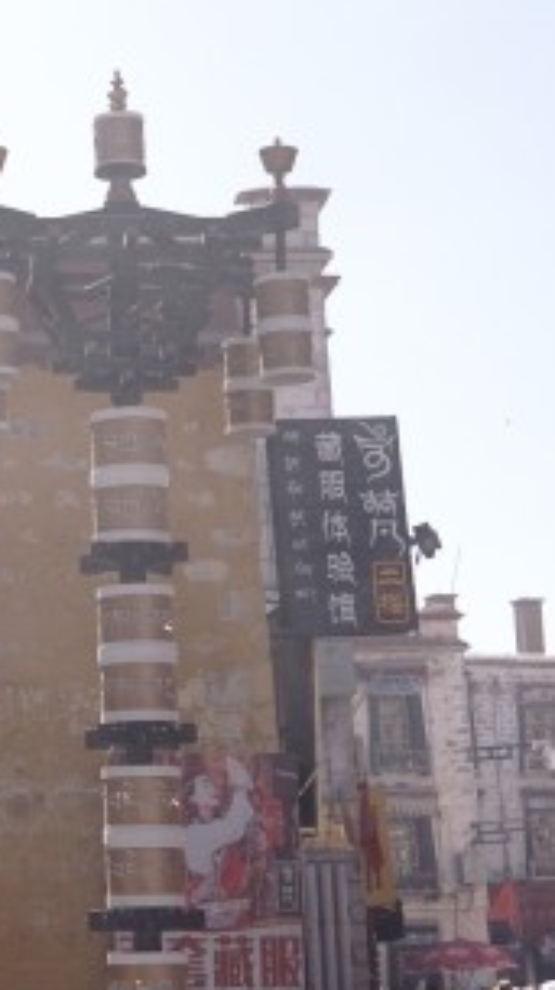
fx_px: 2544
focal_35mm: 97
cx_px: -214
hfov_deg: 12.0
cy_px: 435
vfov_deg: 22.0
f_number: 9
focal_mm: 47
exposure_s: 1/1250
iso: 800
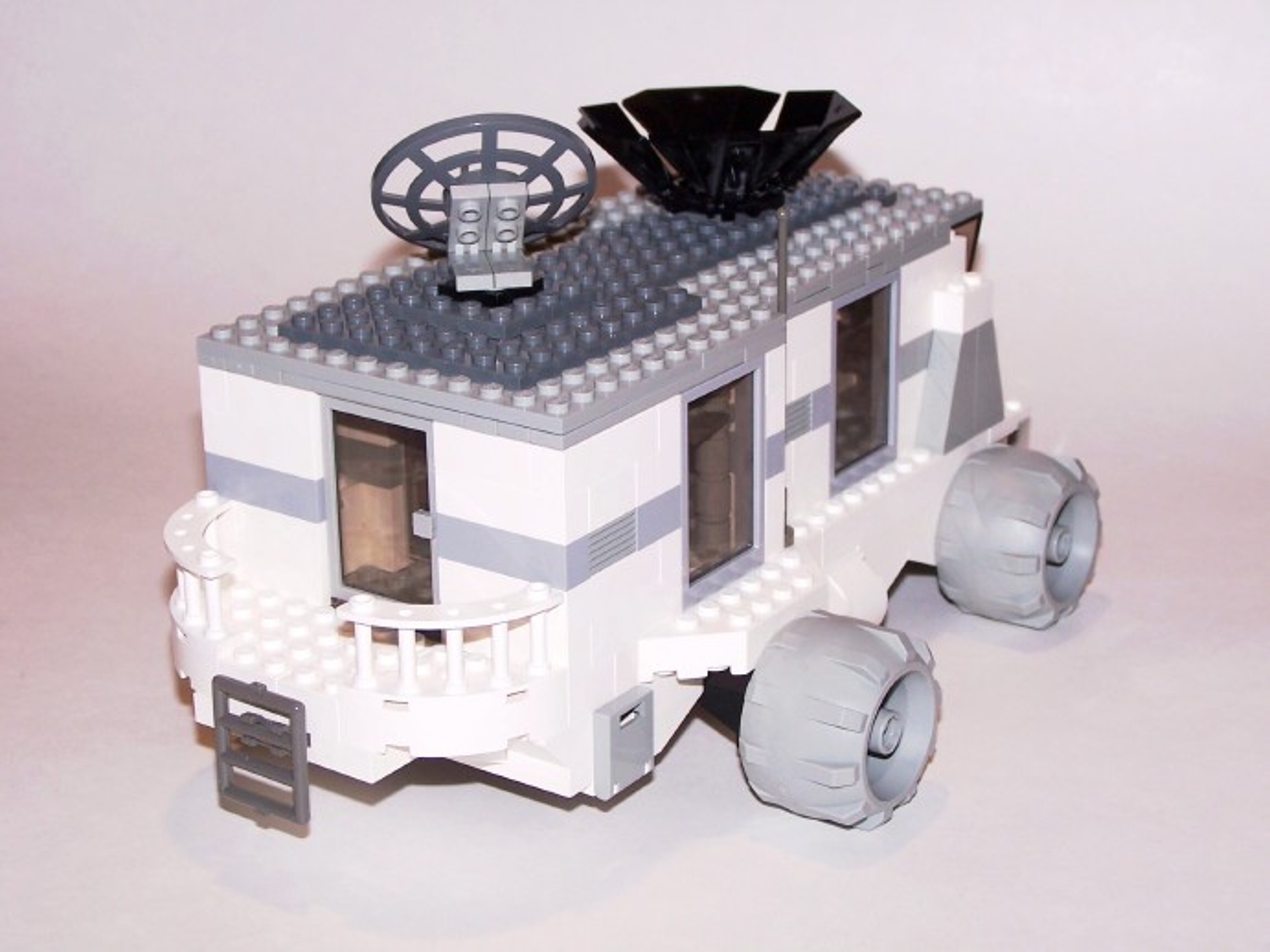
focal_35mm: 75
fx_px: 2751
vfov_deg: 19.6
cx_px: 635
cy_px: 476
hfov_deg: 26.0
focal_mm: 12.4
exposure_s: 1/60
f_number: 3.2
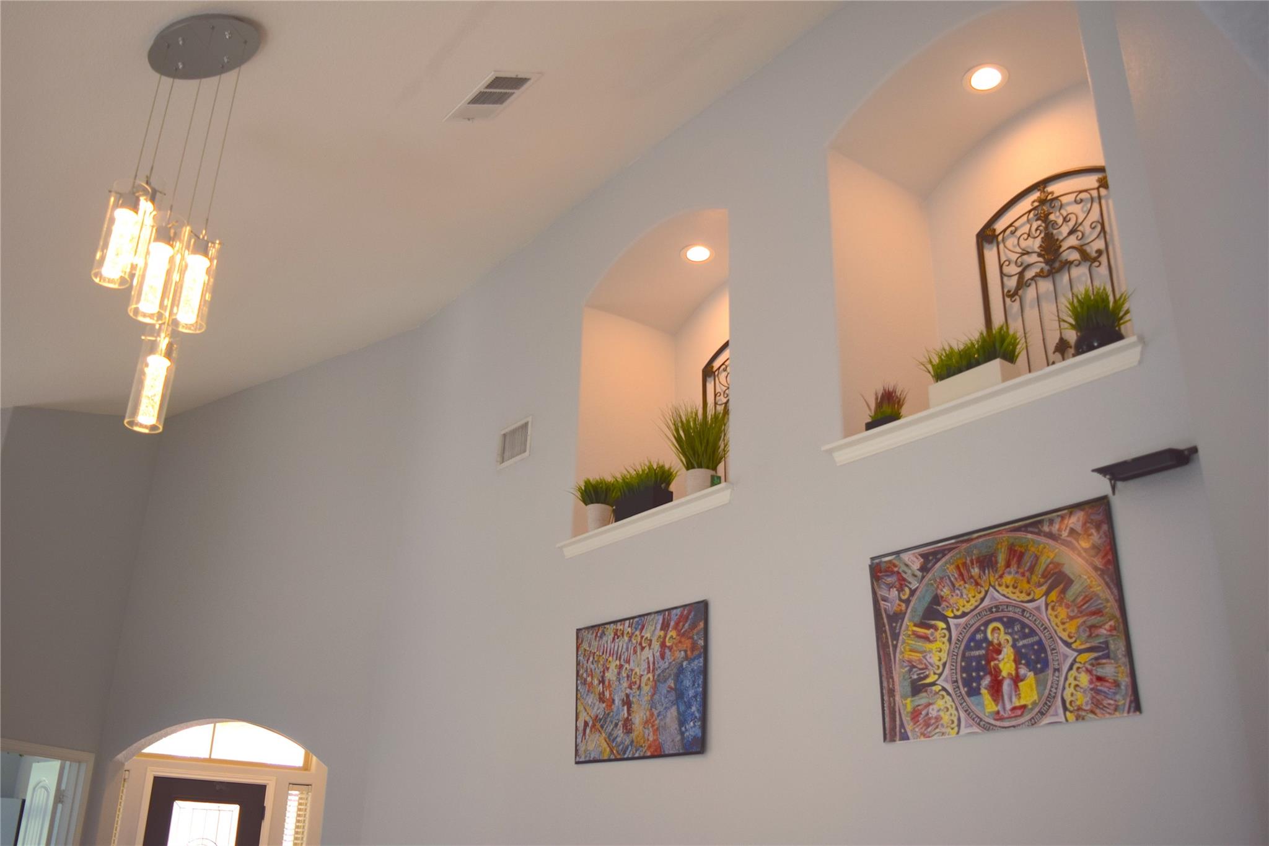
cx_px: 634
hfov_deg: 61.9
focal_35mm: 30
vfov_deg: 43.6
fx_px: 1057
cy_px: 423
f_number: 3.8
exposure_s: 1/125
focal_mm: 20
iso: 200
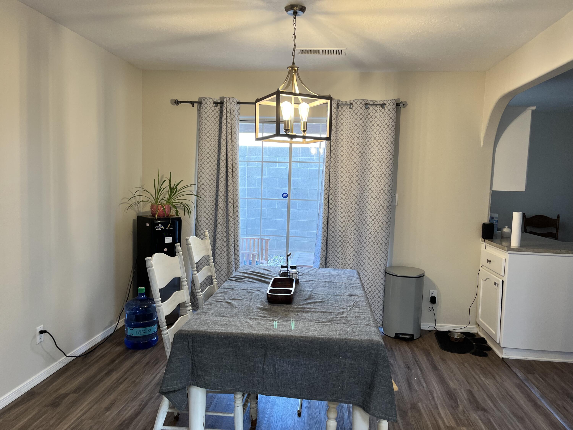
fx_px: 430
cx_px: 286
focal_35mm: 26
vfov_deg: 53.1
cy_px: 215
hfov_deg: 67.3
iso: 80
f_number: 1.6
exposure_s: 1/60
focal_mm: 5.1
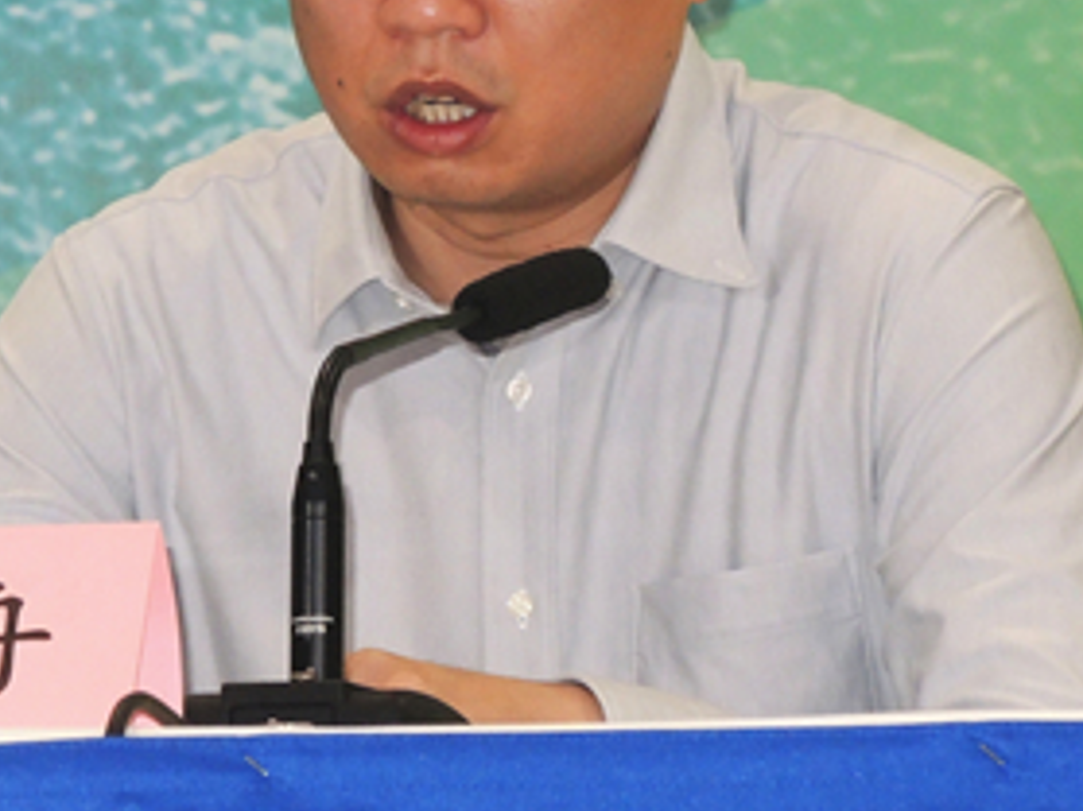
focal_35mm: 376
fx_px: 11759
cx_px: 291
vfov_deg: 3.9
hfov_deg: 5.3
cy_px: 124
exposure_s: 1/200
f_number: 4
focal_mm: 37.4
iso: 640
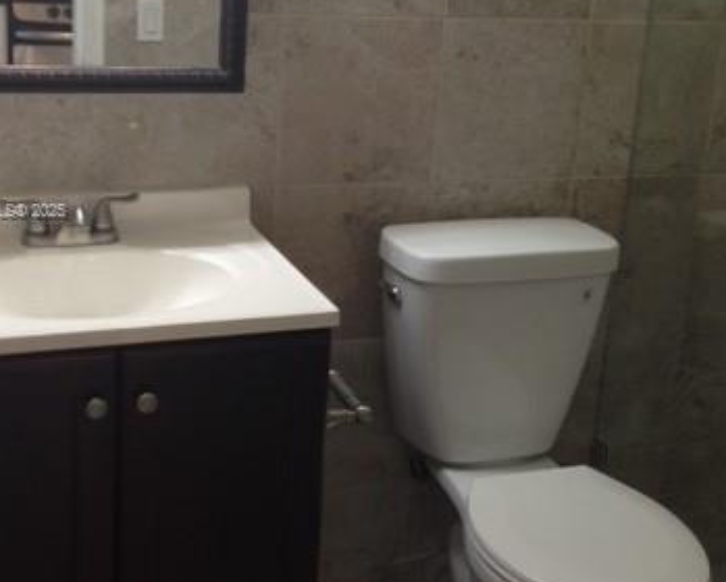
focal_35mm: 59
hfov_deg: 31.9
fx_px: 1269
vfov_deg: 25.8
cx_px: 327
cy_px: 212
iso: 50
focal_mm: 4.12
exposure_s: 1/20
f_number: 2.4
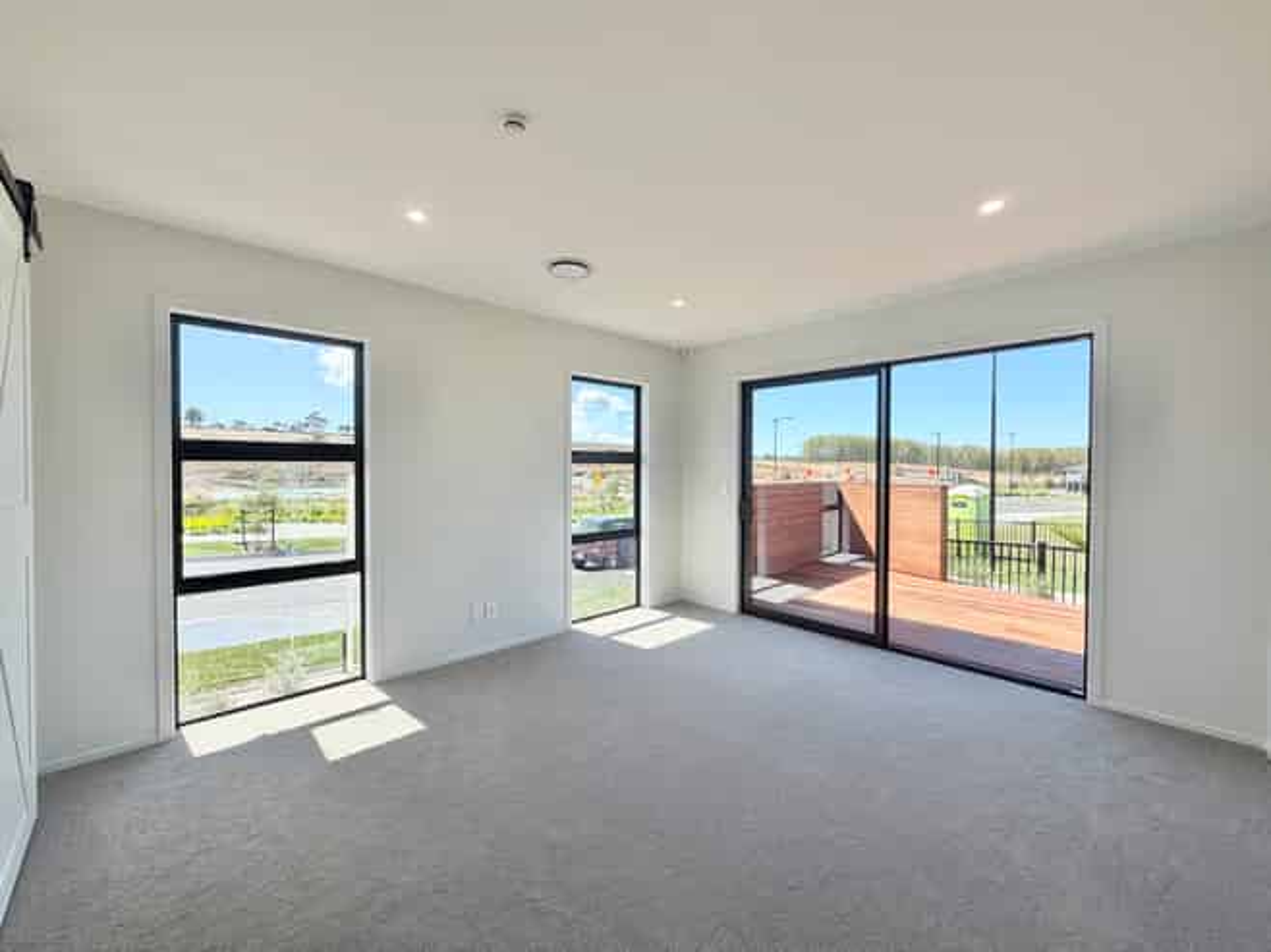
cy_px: 476
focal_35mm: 14
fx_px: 514
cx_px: 636
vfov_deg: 85.6
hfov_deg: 102.1
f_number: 2.2
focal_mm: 2.22
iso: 40
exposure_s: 1/540
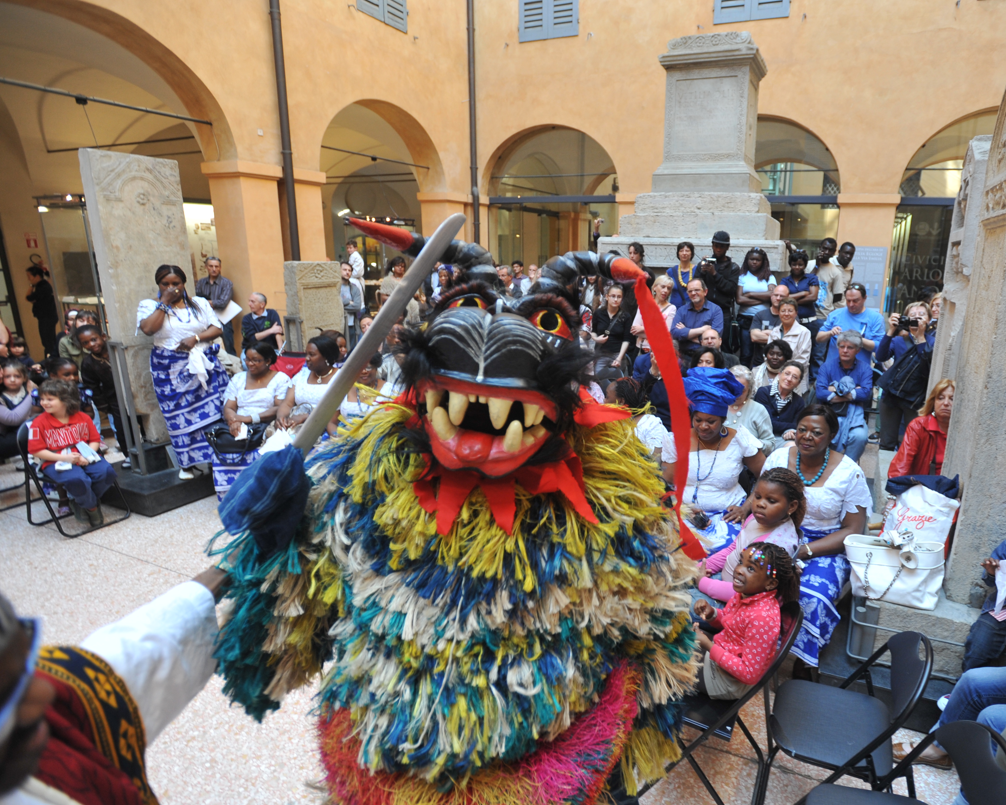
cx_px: 605
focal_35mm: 20
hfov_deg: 79.4
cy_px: 415
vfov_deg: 68.1
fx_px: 595
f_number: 2.8
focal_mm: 17
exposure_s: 1/125
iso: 800
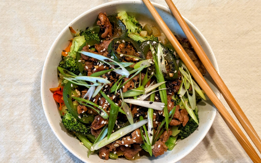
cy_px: 89
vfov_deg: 25.3
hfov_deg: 39.6
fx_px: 363
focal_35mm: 51
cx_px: 130
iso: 294
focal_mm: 6.81
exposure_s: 1/30
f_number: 1.85
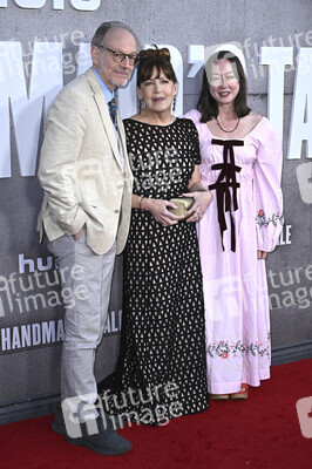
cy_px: 234
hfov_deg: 27.5
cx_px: 156
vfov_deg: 40.4
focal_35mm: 49
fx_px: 638
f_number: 6.3
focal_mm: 49
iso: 800
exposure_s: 1/250
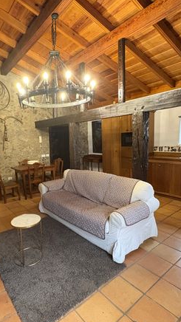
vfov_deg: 83.9
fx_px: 179
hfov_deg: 53.2
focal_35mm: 21
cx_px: 72
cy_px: 163
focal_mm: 2.22
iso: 500
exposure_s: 1/50
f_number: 2.2
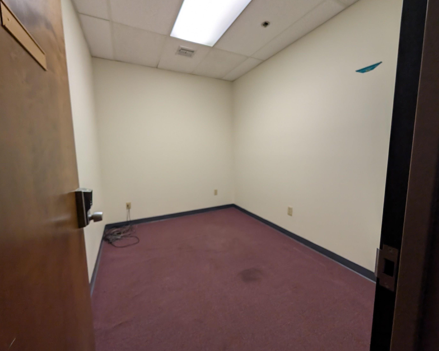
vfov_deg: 92.2
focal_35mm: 13
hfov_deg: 104.8
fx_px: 169
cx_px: 216
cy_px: 169
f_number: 1.7
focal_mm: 2.02
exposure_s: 1/60
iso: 199
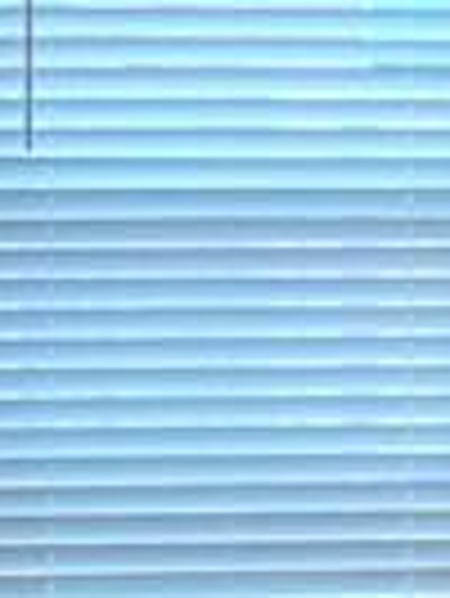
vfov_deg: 9.9
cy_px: 283
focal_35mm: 200
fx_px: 3461
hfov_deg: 7.4
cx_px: -18
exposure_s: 1/60
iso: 125
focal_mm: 4.25
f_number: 1.8
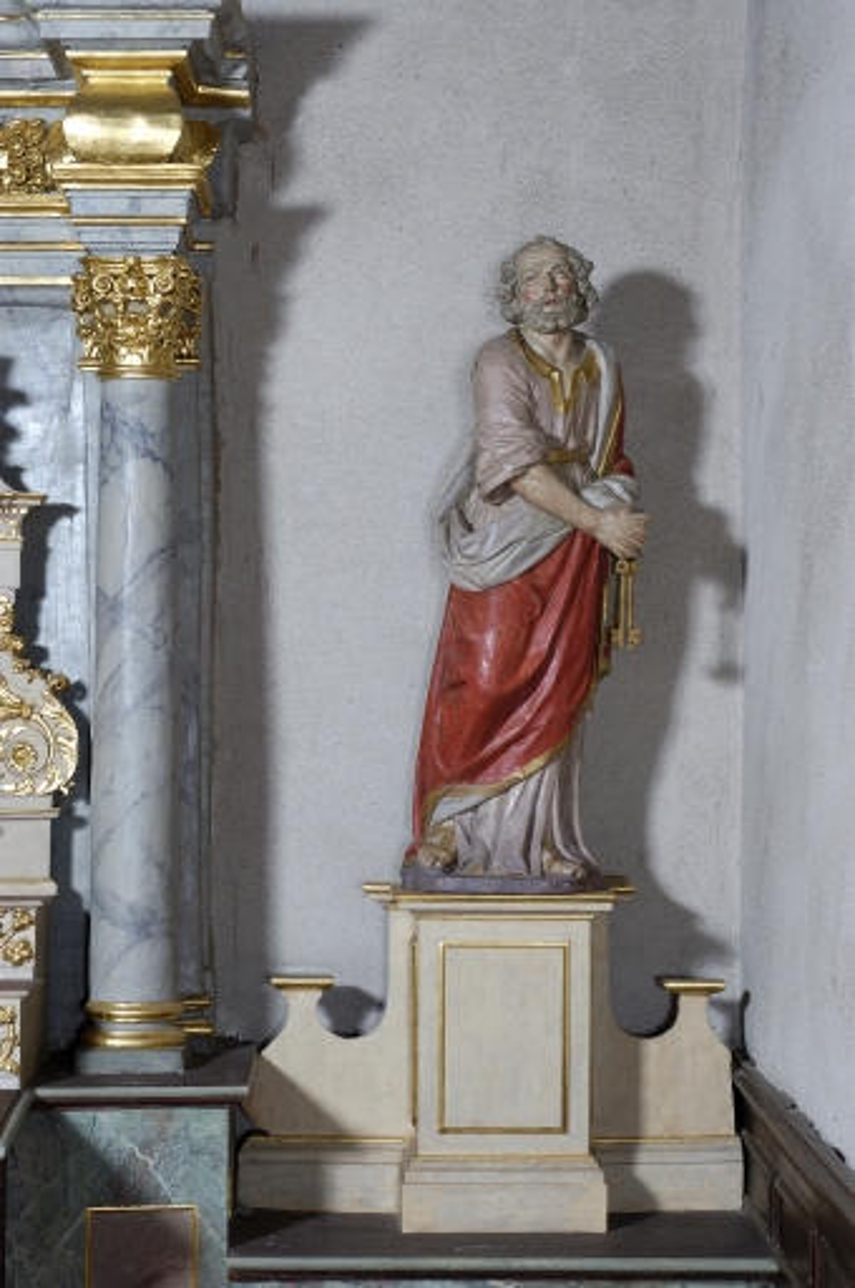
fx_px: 2572
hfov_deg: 18.9
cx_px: 428
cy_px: 644
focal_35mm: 72
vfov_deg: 28.1
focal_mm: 48
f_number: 14
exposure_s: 1/60
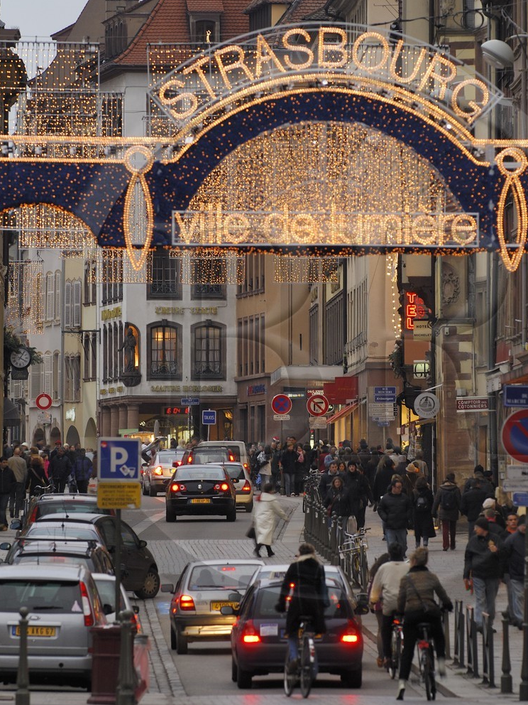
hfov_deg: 3.8
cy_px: 340
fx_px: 8033
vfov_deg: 5.0
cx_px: 338
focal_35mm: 395
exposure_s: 1/10
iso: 100
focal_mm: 170
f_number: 5
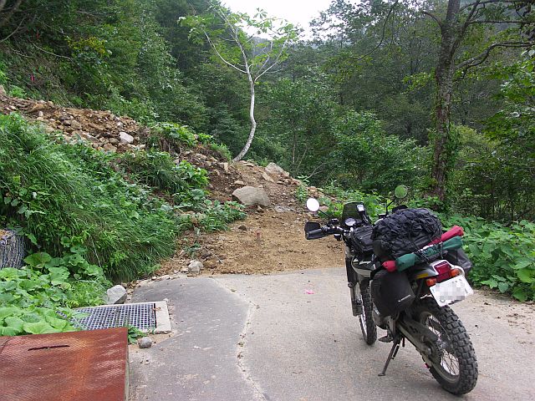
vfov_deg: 37.7
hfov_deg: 49.0
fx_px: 587
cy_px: 200
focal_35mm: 38
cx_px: 268
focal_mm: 10
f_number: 2.8
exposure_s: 1/100
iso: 50
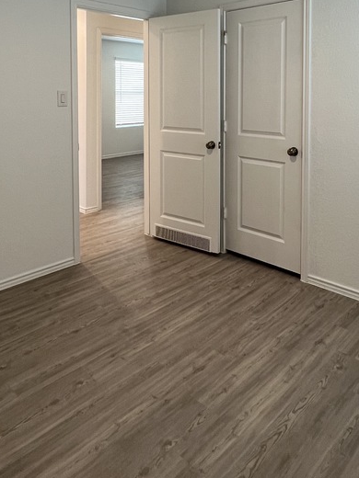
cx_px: 202
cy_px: 110
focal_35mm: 27
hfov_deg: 51.2
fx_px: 373
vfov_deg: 61.1
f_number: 1.8
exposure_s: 1/60
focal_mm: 1.57
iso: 200
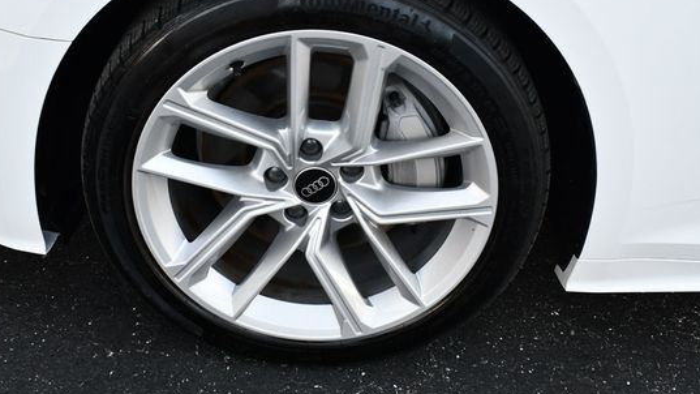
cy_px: 157
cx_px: 319
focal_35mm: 45
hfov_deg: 45.4
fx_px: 835
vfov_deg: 26.5
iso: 400
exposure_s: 1/250
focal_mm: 18
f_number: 5
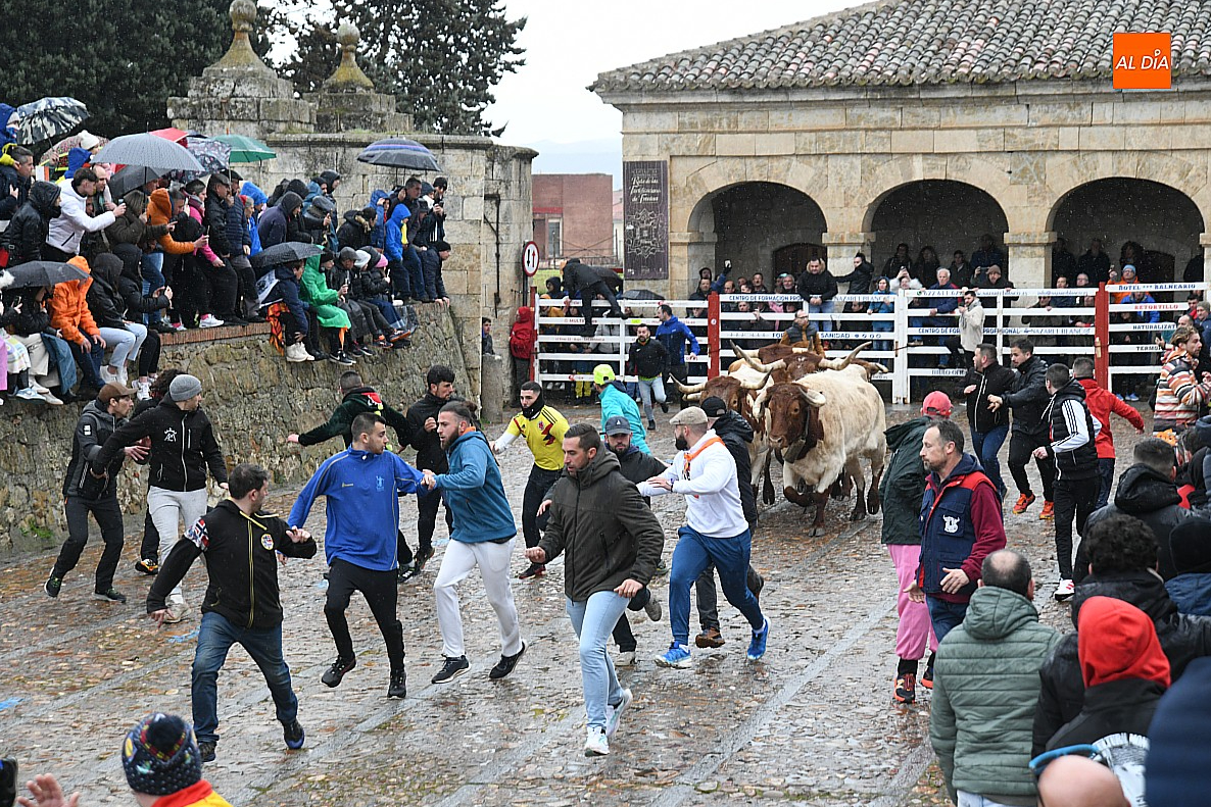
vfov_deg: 15.9
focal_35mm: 86
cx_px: 604
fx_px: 2893
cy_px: 405
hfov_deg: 23.6
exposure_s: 1/400
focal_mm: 85
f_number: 7.1
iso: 1600
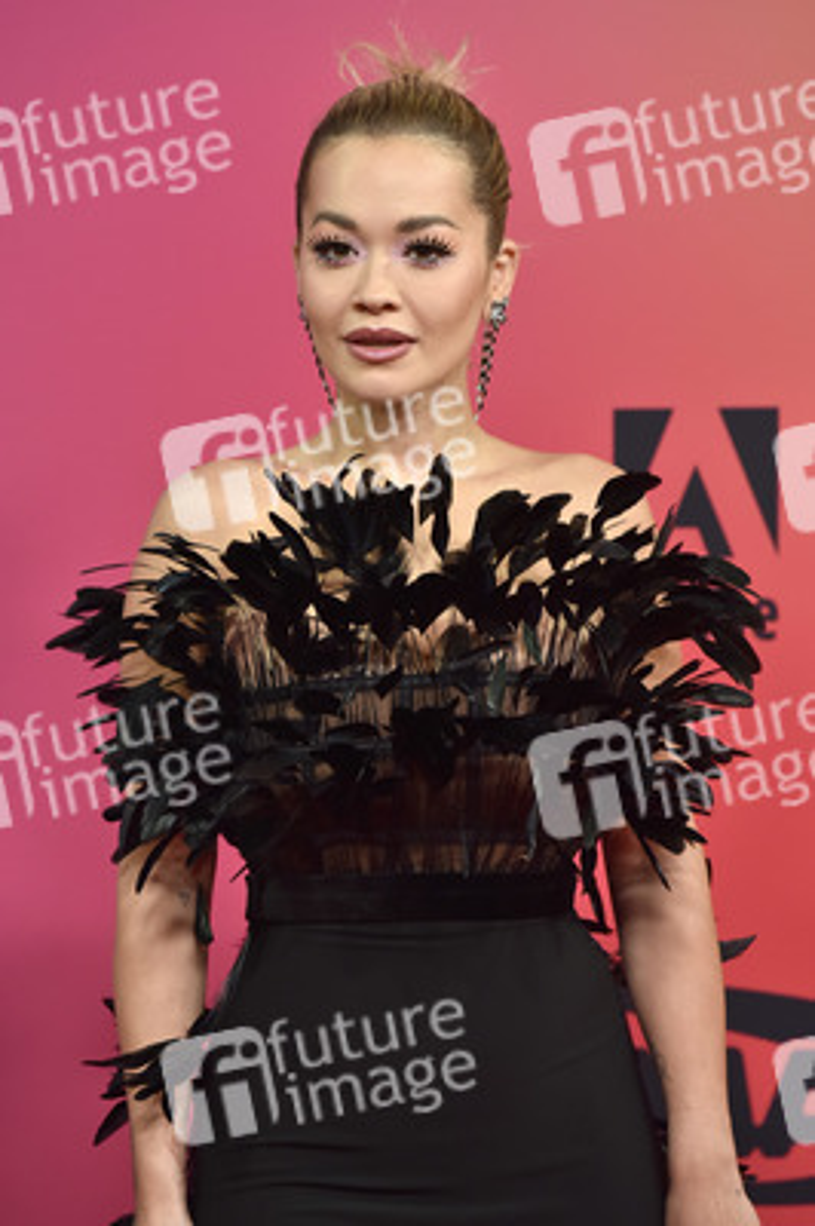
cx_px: 408
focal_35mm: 160
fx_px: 5442
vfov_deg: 12.8
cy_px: 613
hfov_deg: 8.6
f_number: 5.6
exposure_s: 1/200
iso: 2000
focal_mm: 160
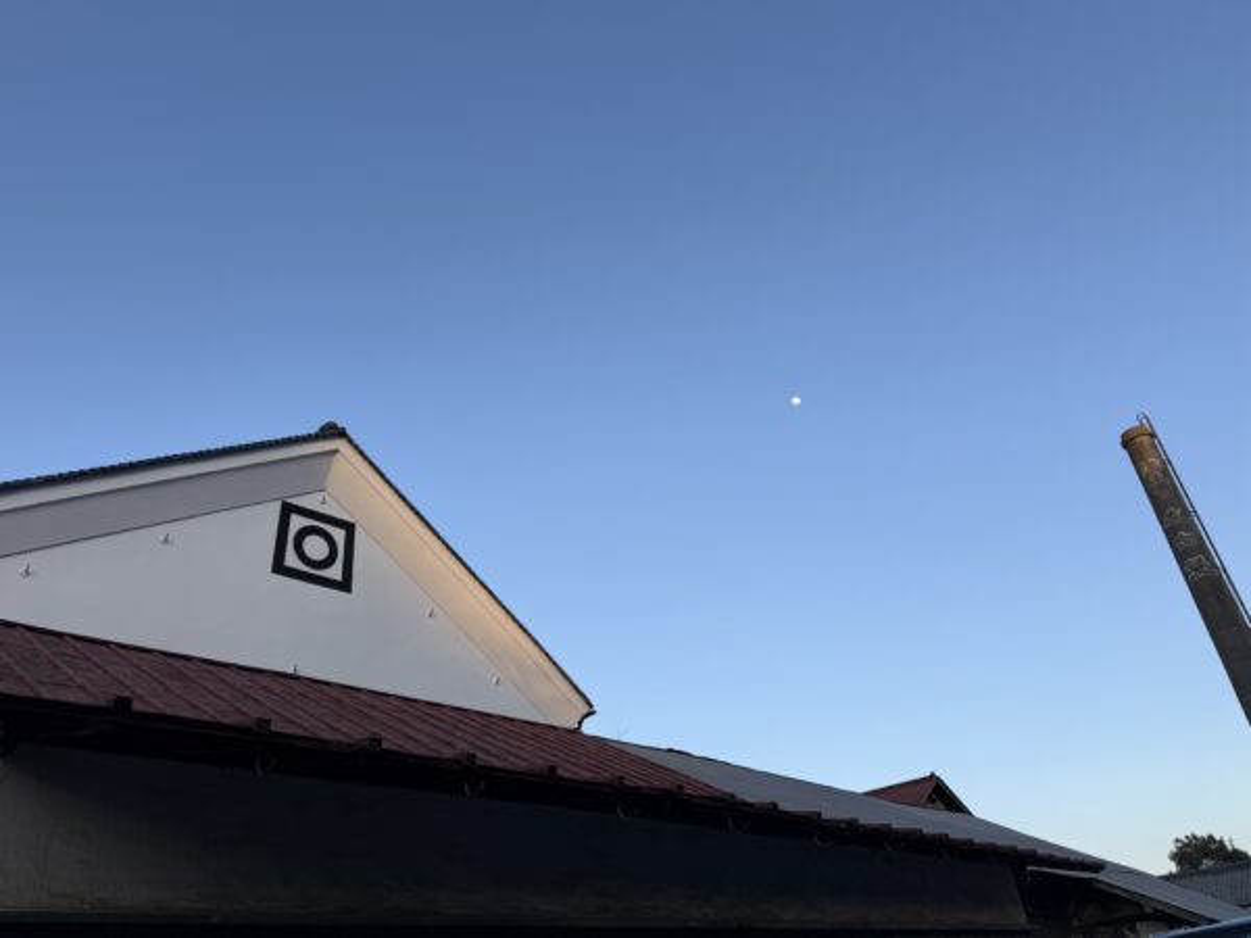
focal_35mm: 24
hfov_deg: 71.6
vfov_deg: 56.8
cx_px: 626
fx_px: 867
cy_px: 469
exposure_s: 1/1250
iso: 80
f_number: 1.78
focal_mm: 6.76
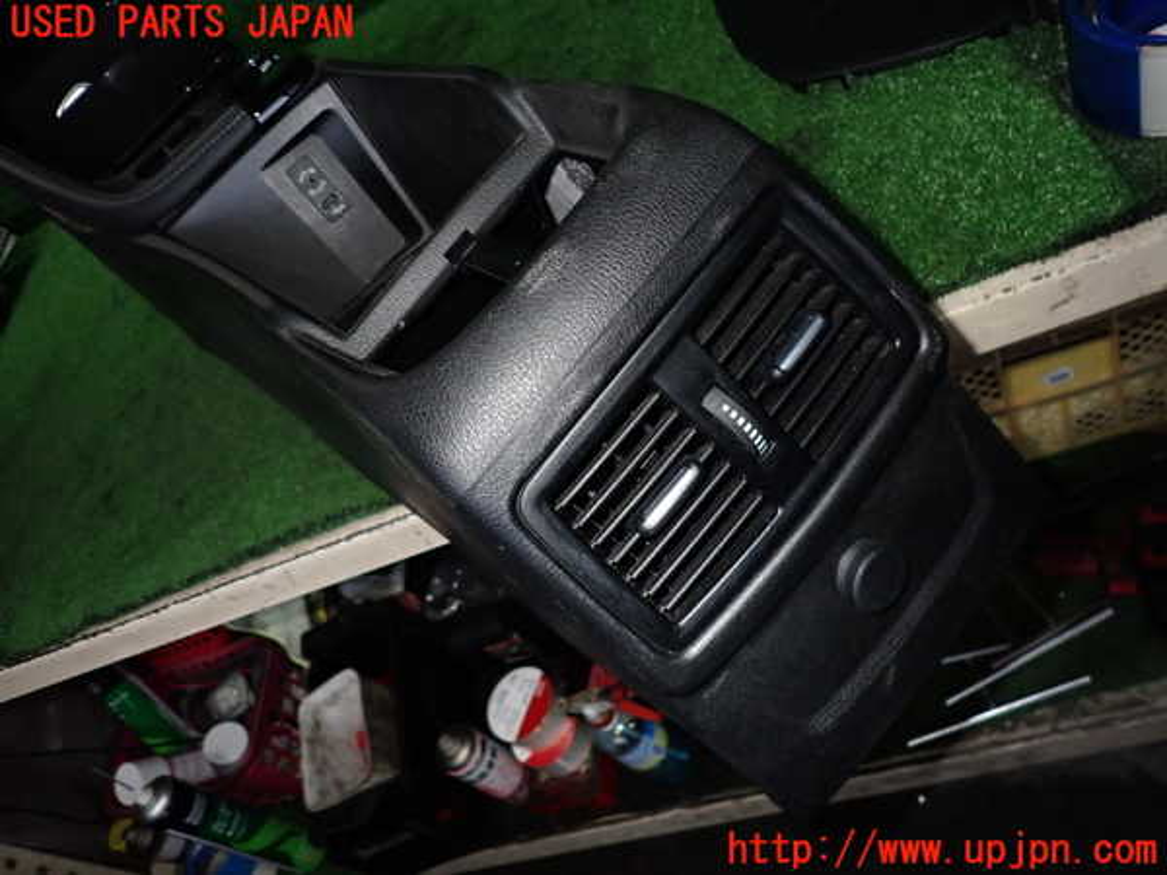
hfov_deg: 69.4
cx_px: 584
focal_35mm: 25
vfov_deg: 54.9
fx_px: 843
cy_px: 438
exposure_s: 1/30
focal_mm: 4.5
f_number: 5.6
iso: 320
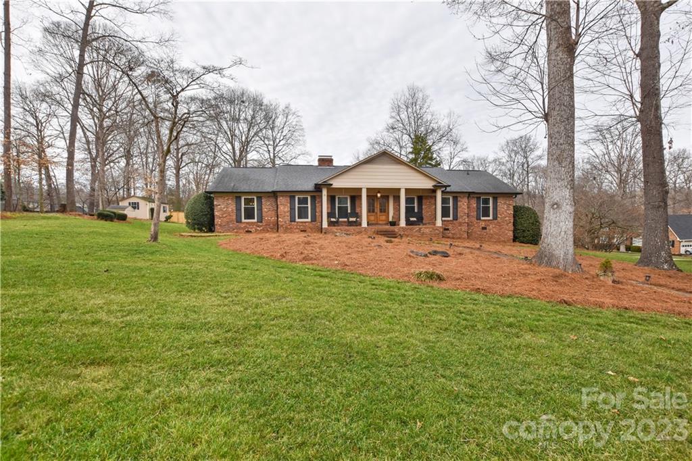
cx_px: 346
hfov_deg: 100.4
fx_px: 288
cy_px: 230
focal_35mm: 15
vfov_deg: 77.3
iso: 200
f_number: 9
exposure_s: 1/320
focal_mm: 10
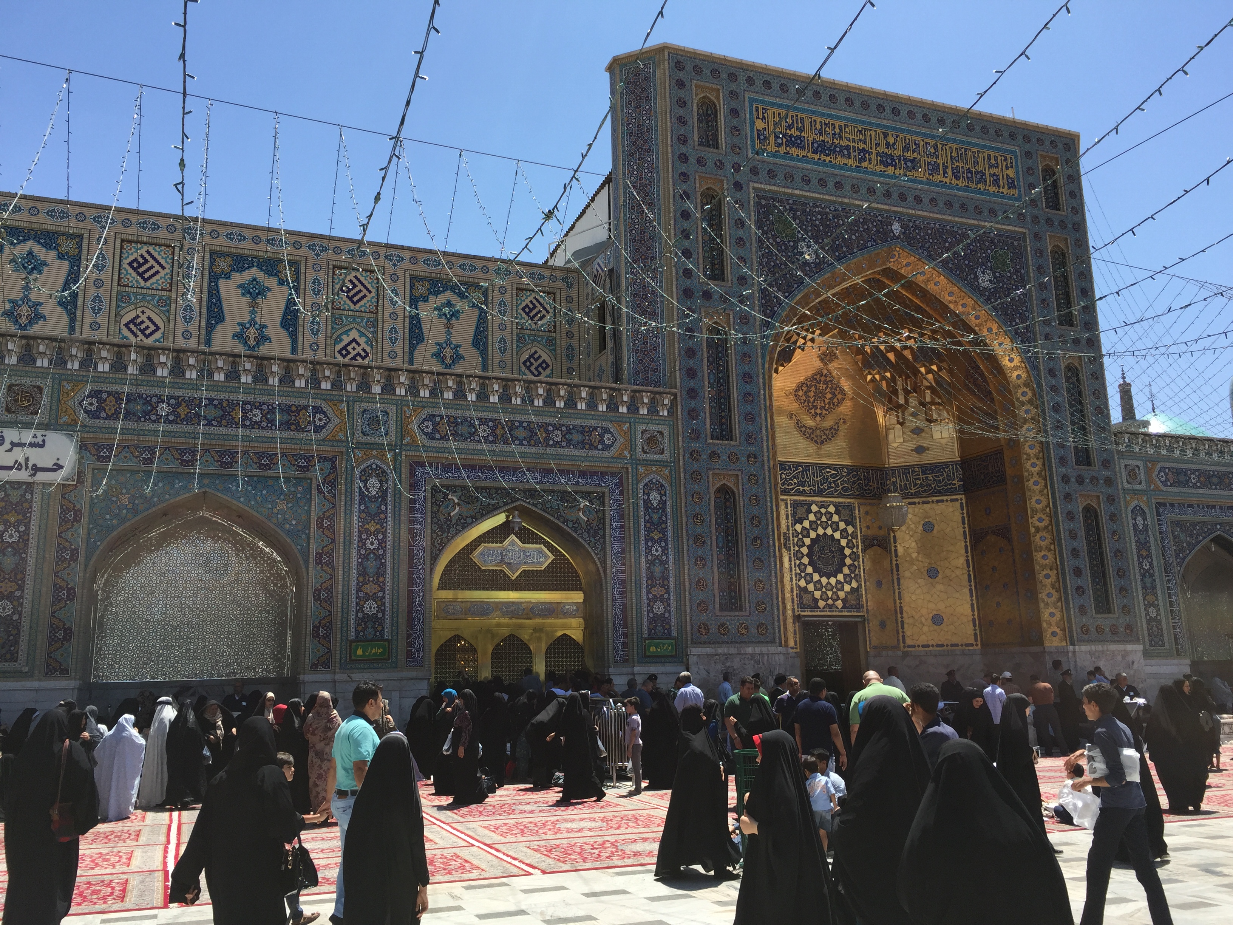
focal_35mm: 29
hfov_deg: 61.7
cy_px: 462
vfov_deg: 48.2
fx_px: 1033
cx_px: 616
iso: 32
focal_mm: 4.15
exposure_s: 1/1582
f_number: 2.2
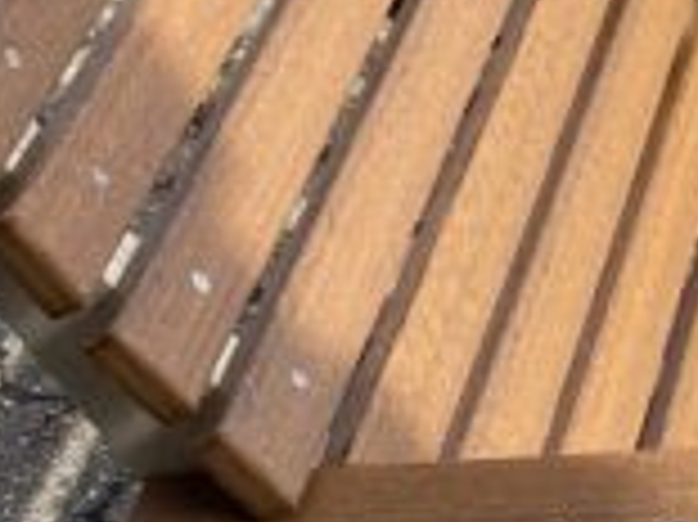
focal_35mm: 134
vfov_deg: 11.1
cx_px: 833
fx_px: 2700
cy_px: 270
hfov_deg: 14.3
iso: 32
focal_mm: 4.25
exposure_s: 1/1157
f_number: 1.8
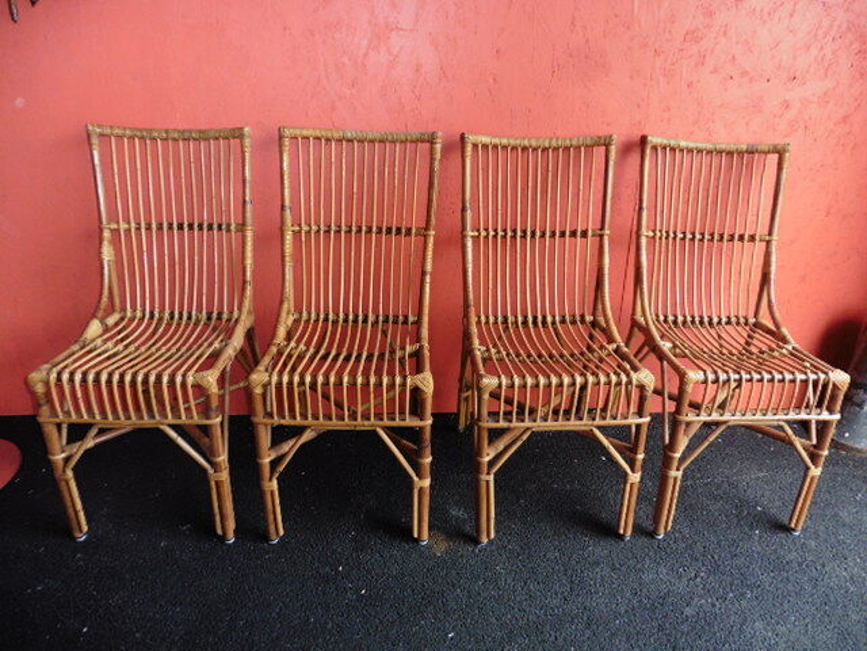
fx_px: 601
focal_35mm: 24
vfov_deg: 56.8
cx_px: 434
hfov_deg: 71.6
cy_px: 326
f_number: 3.3
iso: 250
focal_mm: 4.3
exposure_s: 1/60
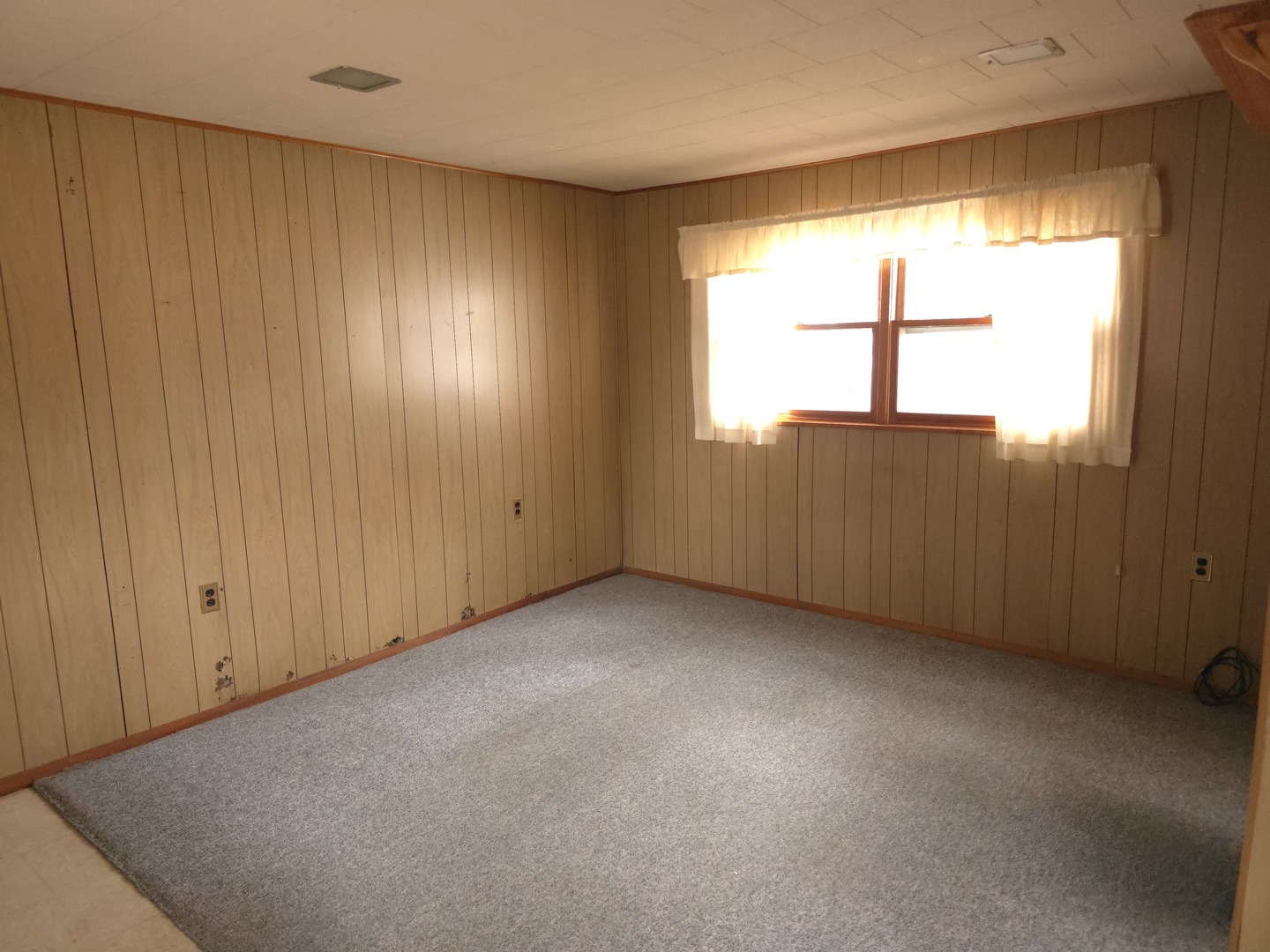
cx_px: 635
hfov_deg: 73.9
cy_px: 476
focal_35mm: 23
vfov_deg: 58.9
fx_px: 844
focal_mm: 6.3
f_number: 1.7
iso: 1600
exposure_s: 1/60
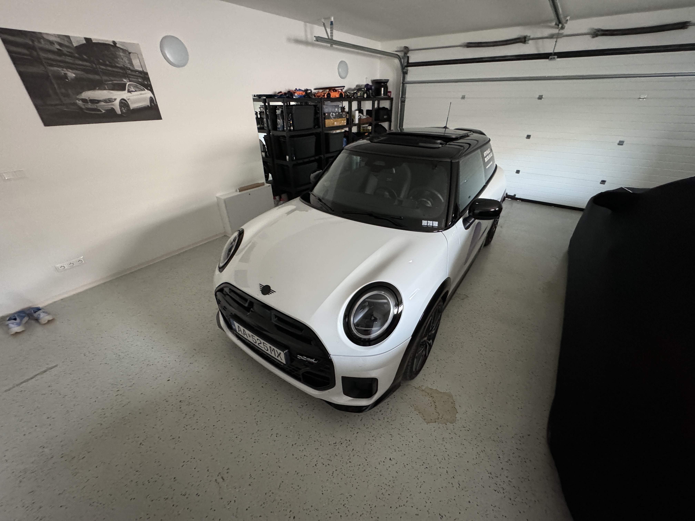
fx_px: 281
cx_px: 348
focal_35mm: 14
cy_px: 260
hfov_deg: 102.1
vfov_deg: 85.7
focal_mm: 2.22
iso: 1000
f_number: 2.2
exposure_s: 1/60
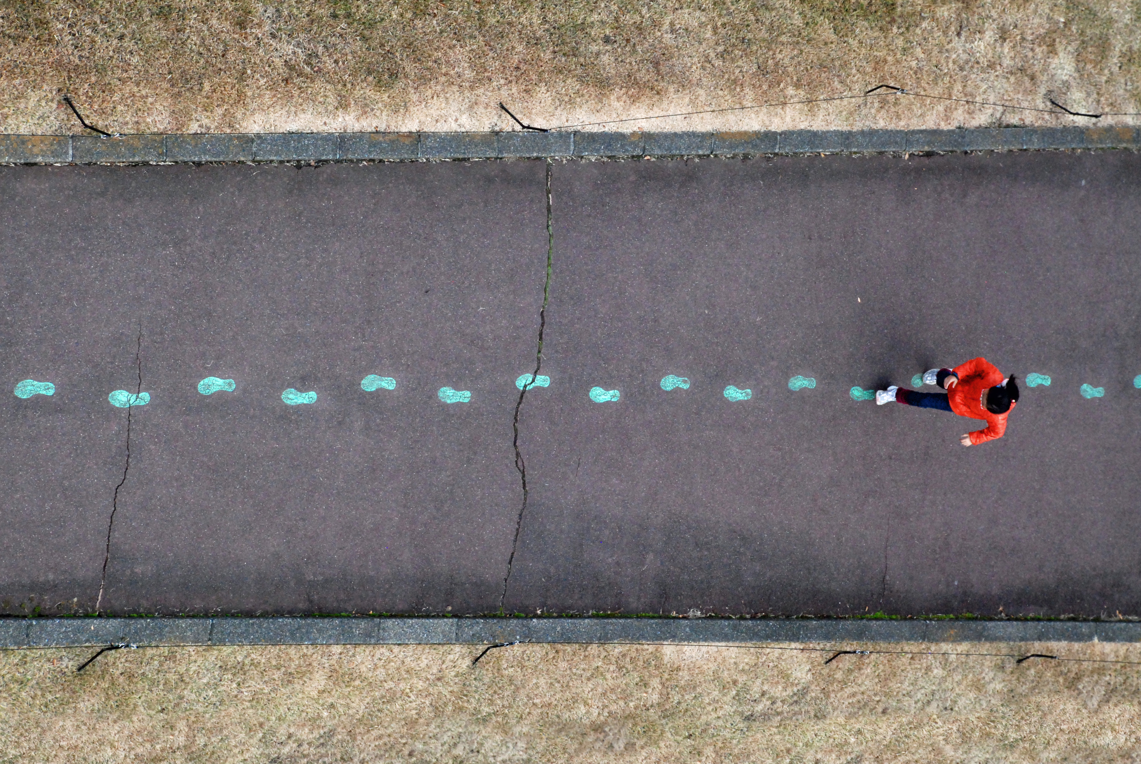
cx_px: 570
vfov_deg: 11.5
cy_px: 382
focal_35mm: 120
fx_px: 3808
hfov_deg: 17.0
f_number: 8
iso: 1600
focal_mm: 80
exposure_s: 1/1000
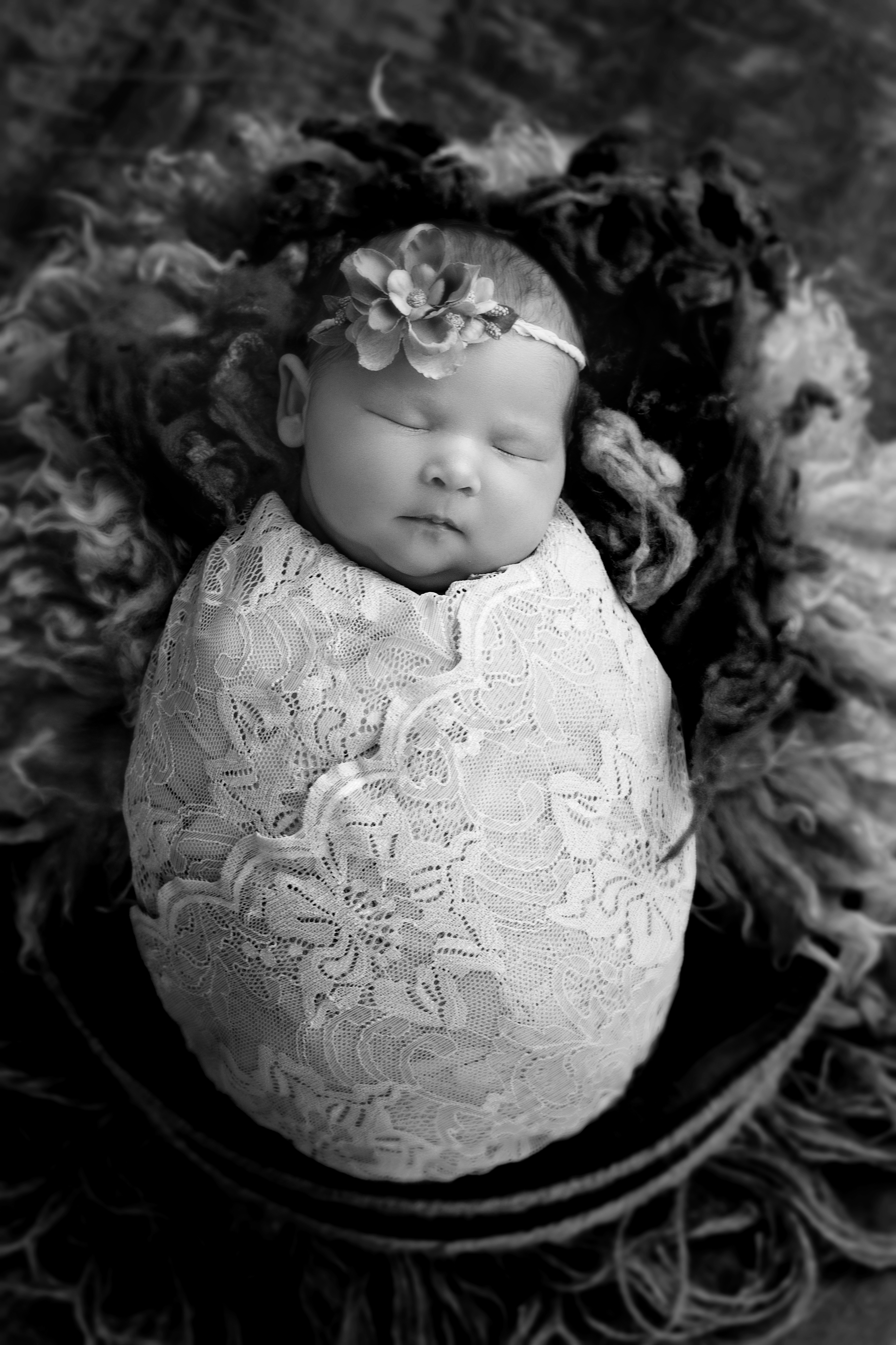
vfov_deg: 27.0
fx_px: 2800
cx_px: 448
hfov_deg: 18.2
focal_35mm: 75
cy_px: 672
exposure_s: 1/100
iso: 250
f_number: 3.5
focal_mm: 50
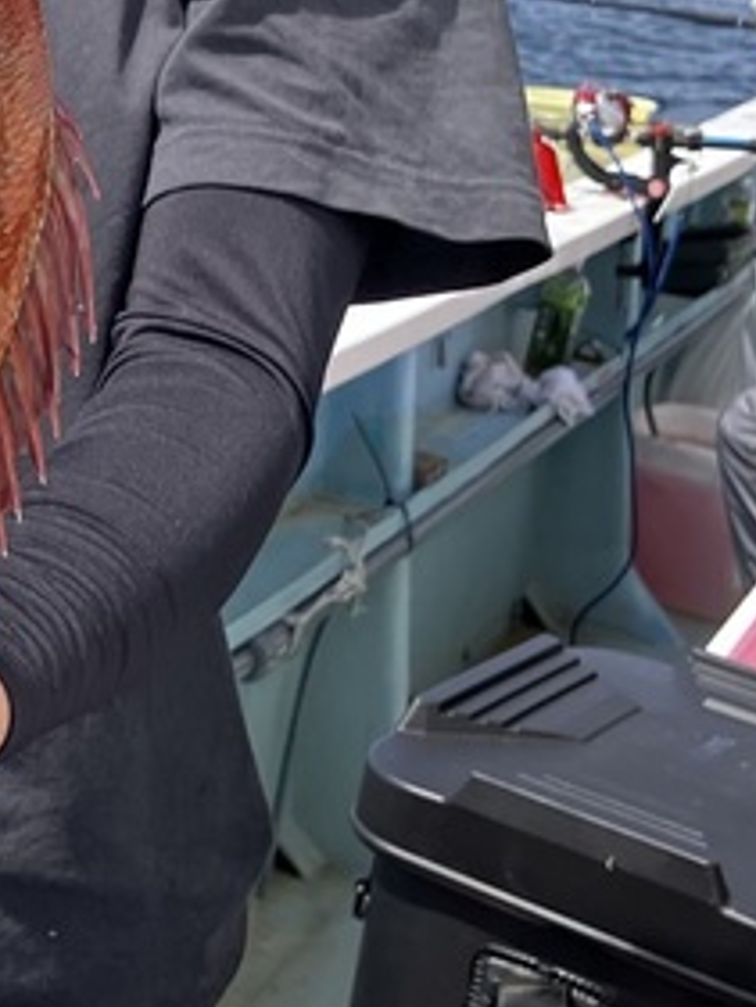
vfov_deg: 22.6
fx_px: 2473
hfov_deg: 16.1
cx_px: -319
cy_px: 154
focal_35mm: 85
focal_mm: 3.99
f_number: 1.8
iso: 32
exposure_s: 1/1312
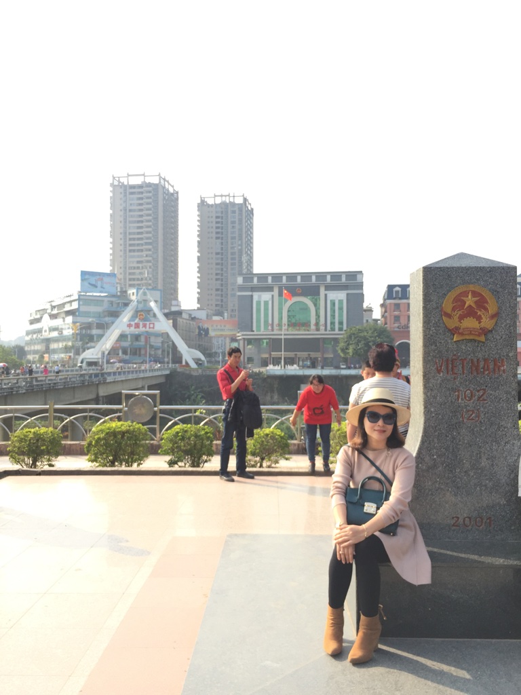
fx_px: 582
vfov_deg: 61.7
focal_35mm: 29
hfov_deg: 48.2
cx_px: 260
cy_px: 348
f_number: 2.2
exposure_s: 1/628
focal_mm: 4.15
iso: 32
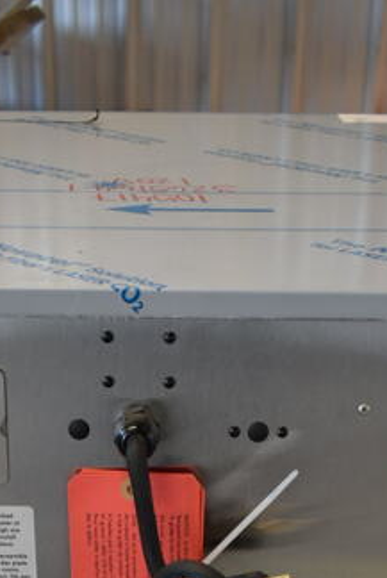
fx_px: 1221
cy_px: 756
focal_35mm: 76
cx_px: 155
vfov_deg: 23.5
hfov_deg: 18.0
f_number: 3.5
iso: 280
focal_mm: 18
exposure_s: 1/30
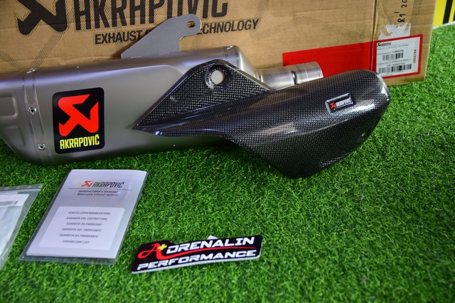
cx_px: 228
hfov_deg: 46.4
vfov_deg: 31.9
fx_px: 531
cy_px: 152
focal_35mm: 42
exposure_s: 1/60
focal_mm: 28
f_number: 3.2
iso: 800
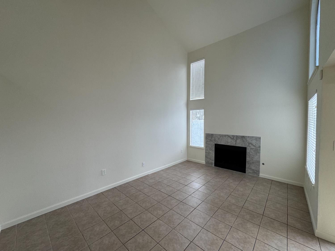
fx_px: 135
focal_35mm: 14
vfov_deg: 85.7
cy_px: 126
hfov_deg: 102.1
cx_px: 168
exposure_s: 1/120
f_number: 2.2
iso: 100
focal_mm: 2.22
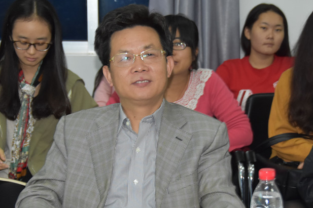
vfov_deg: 12.8
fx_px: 930
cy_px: 151
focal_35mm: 107
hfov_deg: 19.1
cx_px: 160
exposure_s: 1/60
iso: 2000
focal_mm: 44
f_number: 4.5
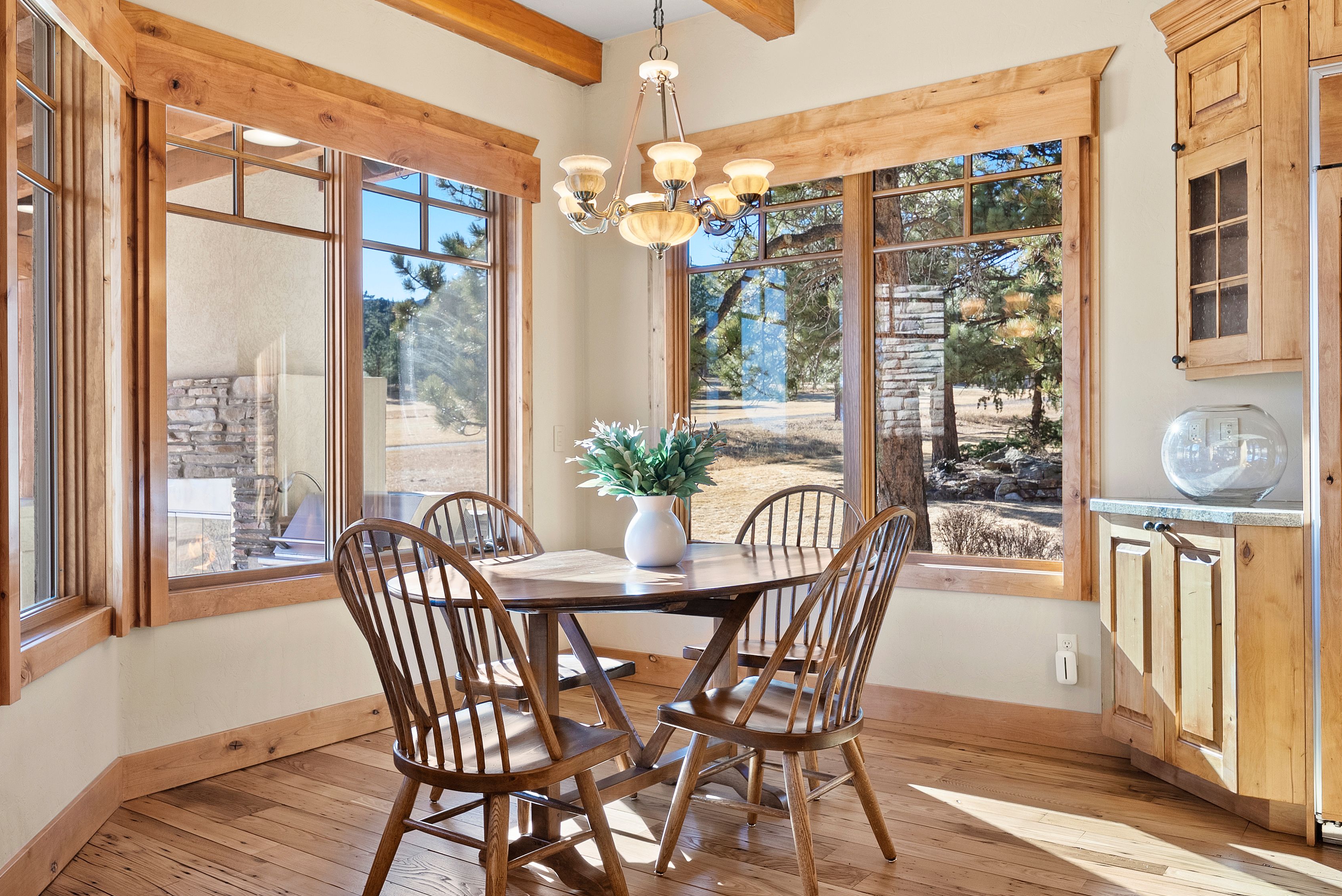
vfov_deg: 45.0
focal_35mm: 29
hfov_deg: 63.5
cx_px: 601
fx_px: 1082
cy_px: 449
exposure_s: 1/6
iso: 640
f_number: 9
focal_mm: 23
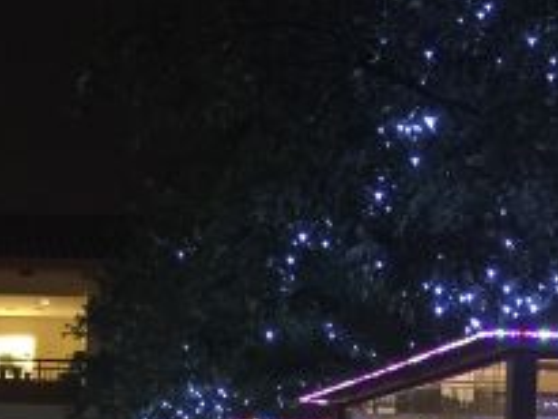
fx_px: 1597
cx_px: -152
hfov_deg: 18.5
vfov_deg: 14.6
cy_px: 472
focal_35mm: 99
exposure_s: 1/8
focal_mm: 4.15
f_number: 2.2
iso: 125
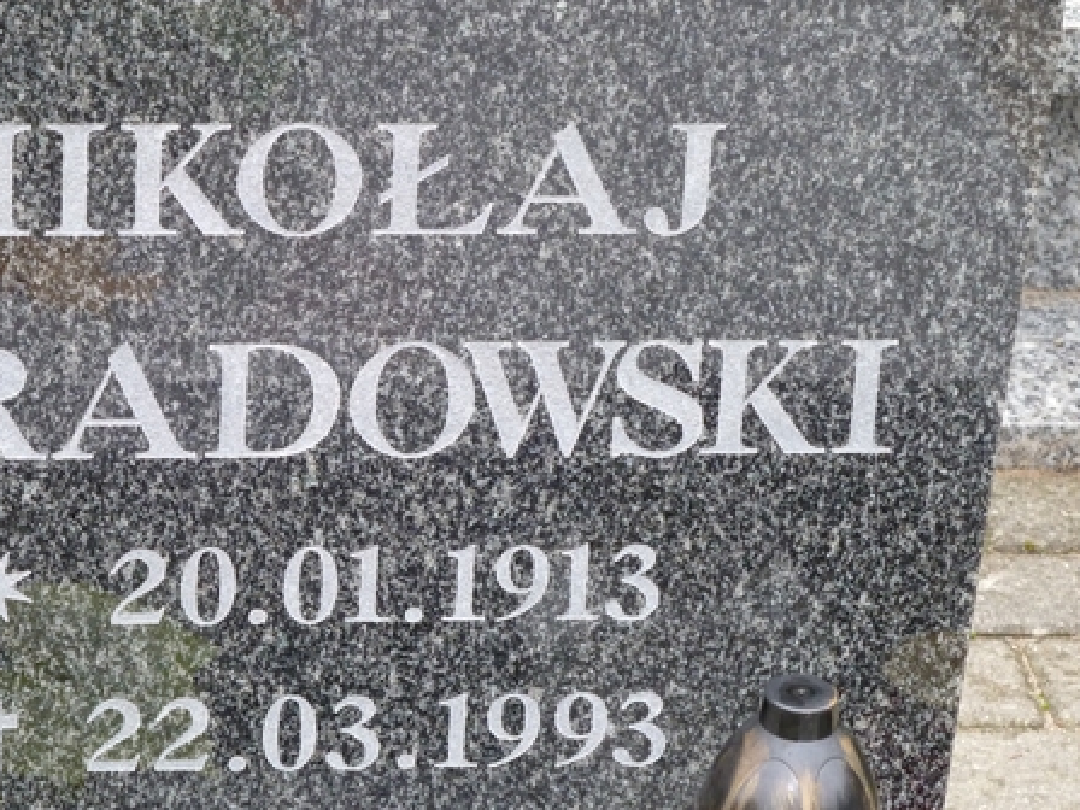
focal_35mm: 170
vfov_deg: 8.7
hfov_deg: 11.6
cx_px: 340
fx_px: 5304
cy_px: 366
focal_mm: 19.5
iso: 160
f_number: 4.4
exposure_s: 1/40
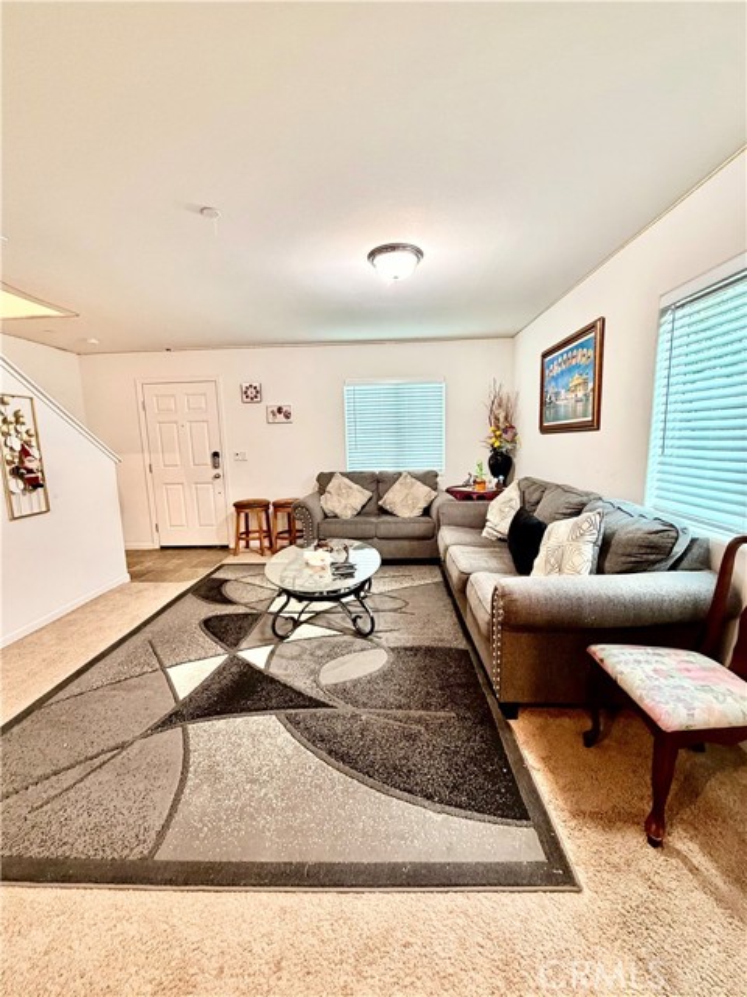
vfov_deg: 102.1
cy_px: 498
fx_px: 403
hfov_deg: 85.7
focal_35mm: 14
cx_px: 374
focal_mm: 2.22
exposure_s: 1/60
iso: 500
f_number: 2.2
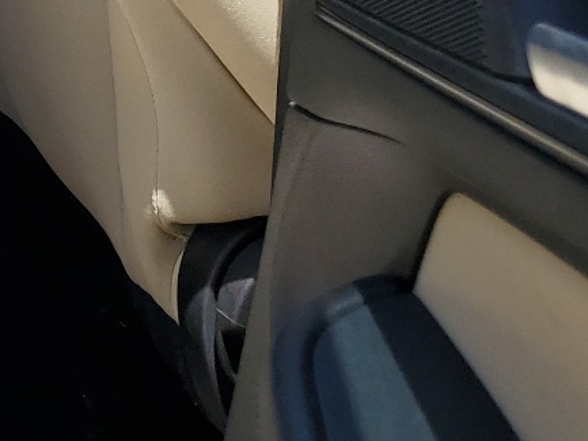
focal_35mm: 96
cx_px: -384
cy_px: -180
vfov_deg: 14.6
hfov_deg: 17.5
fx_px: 1631
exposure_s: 1/1250
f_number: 1.5
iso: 50
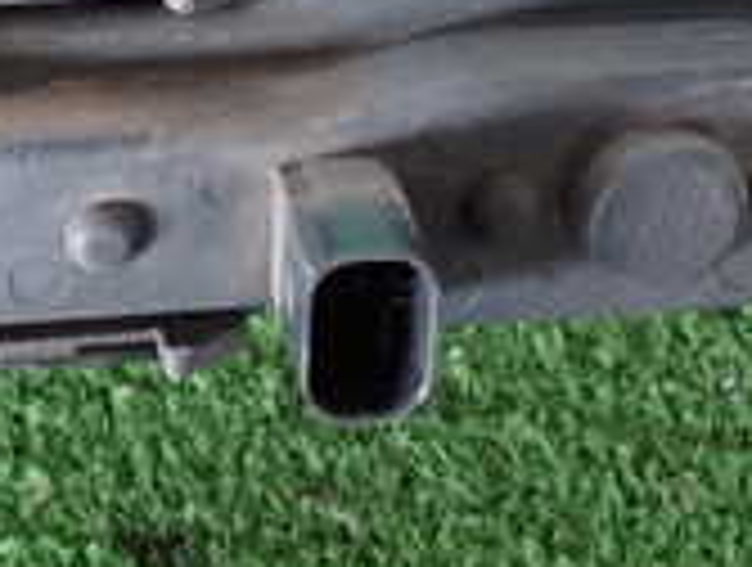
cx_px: 104
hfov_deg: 15.1
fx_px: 2808
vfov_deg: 11.4
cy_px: -22
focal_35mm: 129
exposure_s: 1/40
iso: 400
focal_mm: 6.37
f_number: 2.5
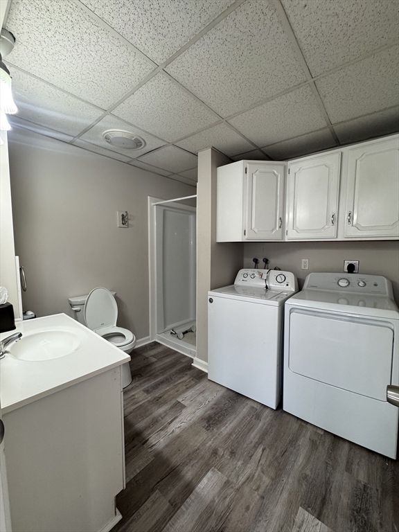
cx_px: 200
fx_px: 215
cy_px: 266
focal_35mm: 14
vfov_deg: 102.1
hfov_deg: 85.7
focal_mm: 2.22
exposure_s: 1/120
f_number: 2.2
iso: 250
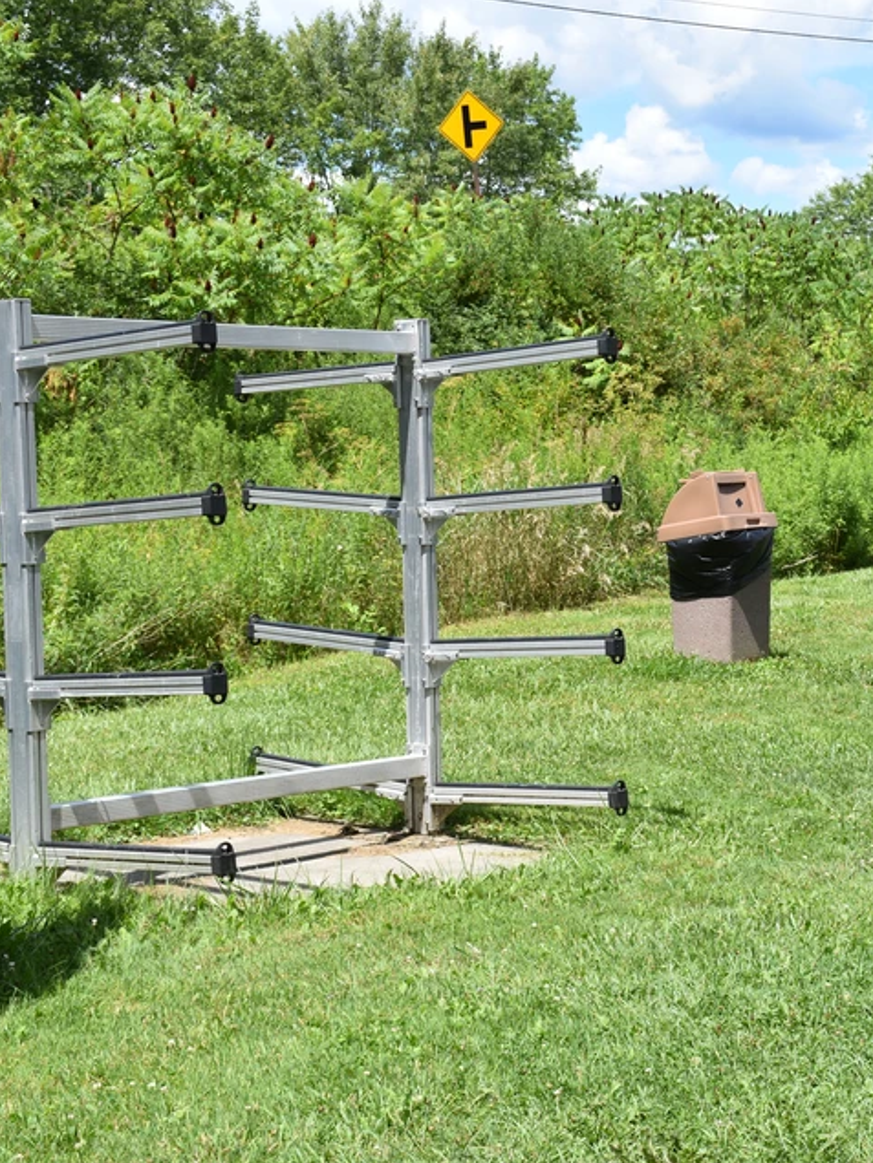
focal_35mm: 74
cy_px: 582
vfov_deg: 26.3
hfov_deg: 19.6
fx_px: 2488
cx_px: 758
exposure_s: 1/500
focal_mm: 34
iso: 200
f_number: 8
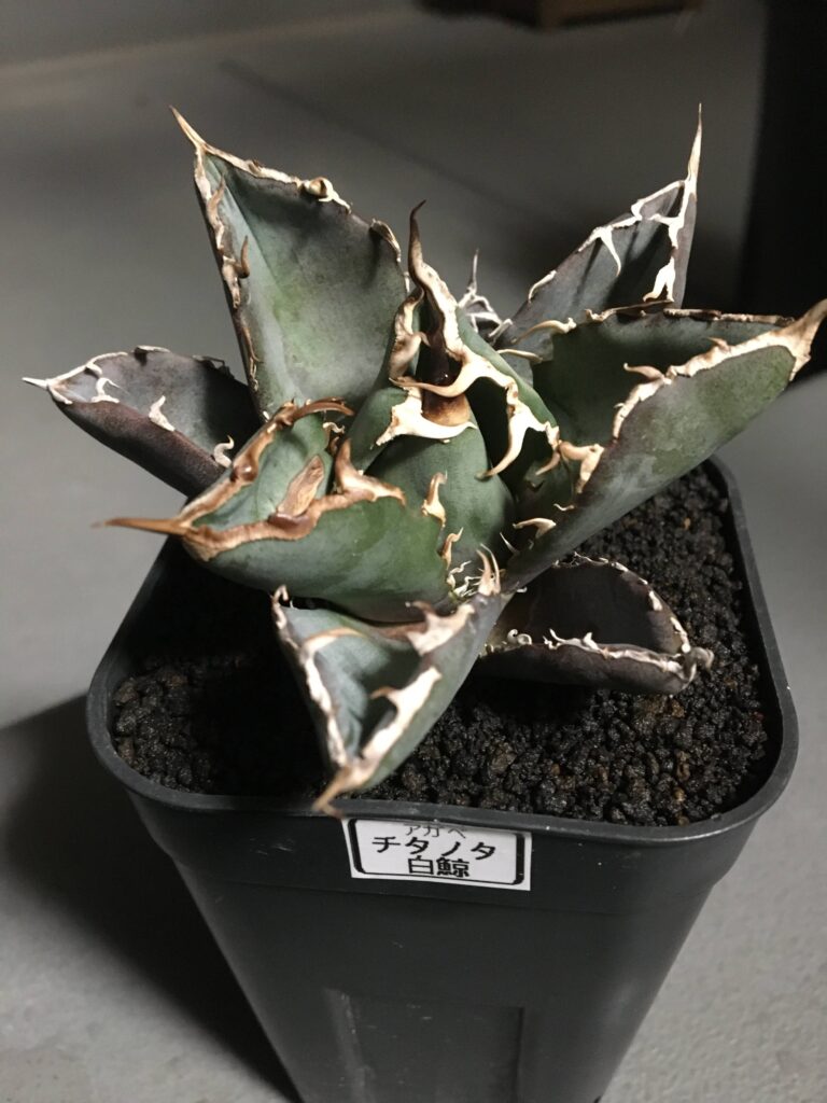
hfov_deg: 48.2
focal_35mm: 29
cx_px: 414
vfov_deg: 61.7
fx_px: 924
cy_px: 552
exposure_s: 1/15
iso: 400
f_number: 2.2
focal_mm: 4.15
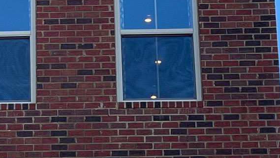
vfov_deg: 5.9
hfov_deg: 10.5
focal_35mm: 204
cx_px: 51
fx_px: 1515
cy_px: -1
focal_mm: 6
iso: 25
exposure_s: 1/888
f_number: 2
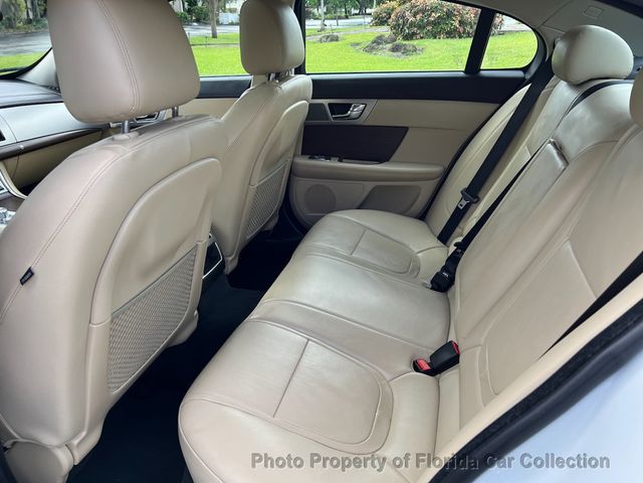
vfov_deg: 53.1
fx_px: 483
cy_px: 242
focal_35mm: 26
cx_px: 322
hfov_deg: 67.3
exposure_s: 1/347
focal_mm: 5.7
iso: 50
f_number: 1.5
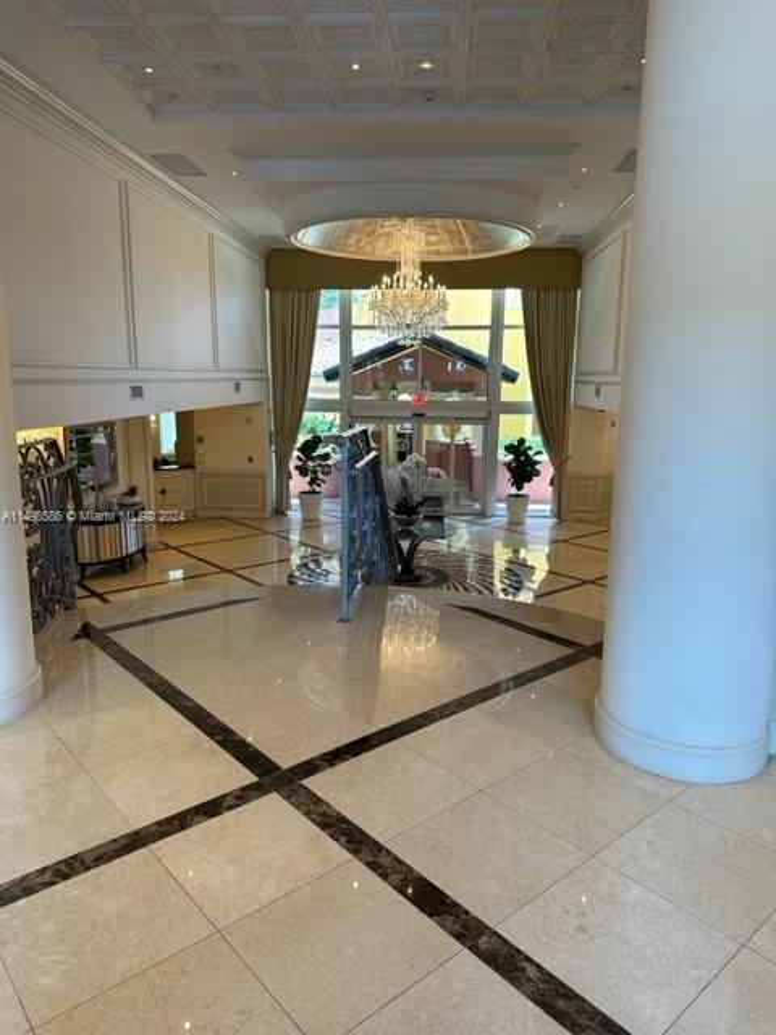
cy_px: 518
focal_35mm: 24
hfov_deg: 56.8
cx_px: 388
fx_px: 717
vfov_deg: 71.6
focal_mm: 6.86
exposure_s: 1/120
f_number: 1.78
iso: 125
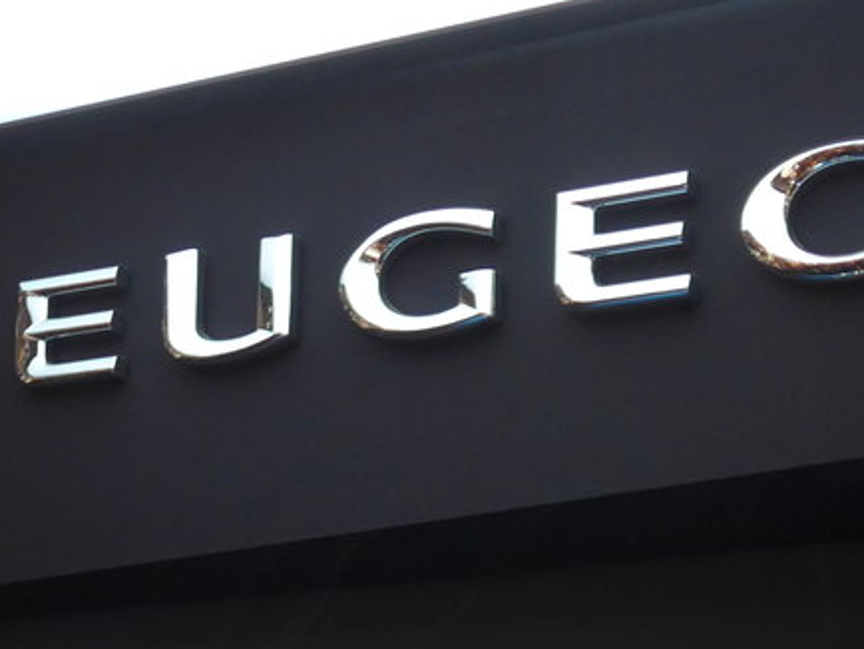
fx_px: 2347
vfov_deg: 15.1
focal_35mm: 94
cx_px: 321
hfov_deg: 20.8
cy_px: 822
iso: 160
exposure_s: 1/60
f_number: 2.3
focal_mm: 7
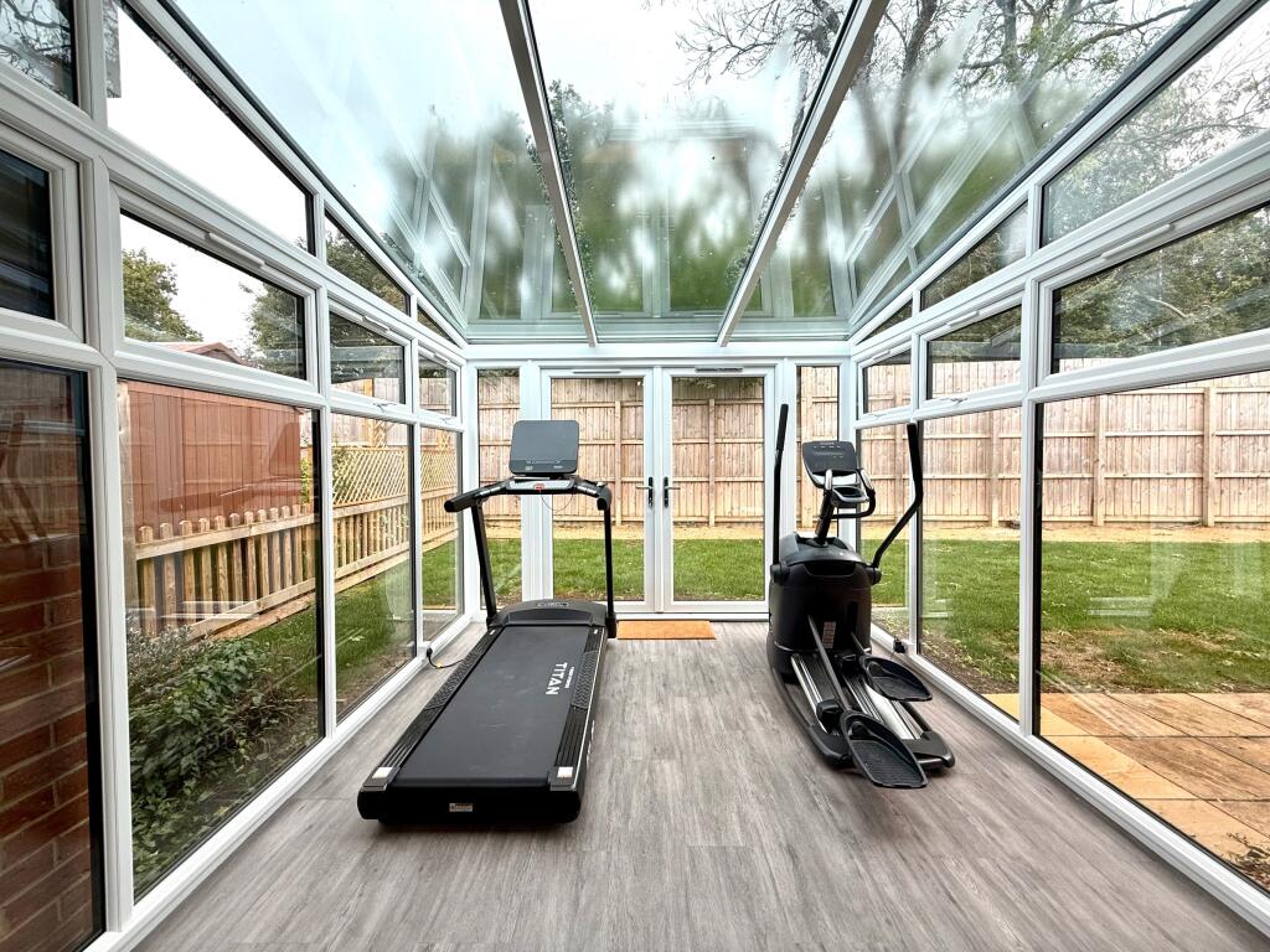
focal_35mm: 14
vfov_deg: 85.7
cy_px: 476
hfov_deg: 102.1
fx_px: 514
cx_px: 635
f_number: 2.2
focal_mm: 2.22
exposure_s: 1/129
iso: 50
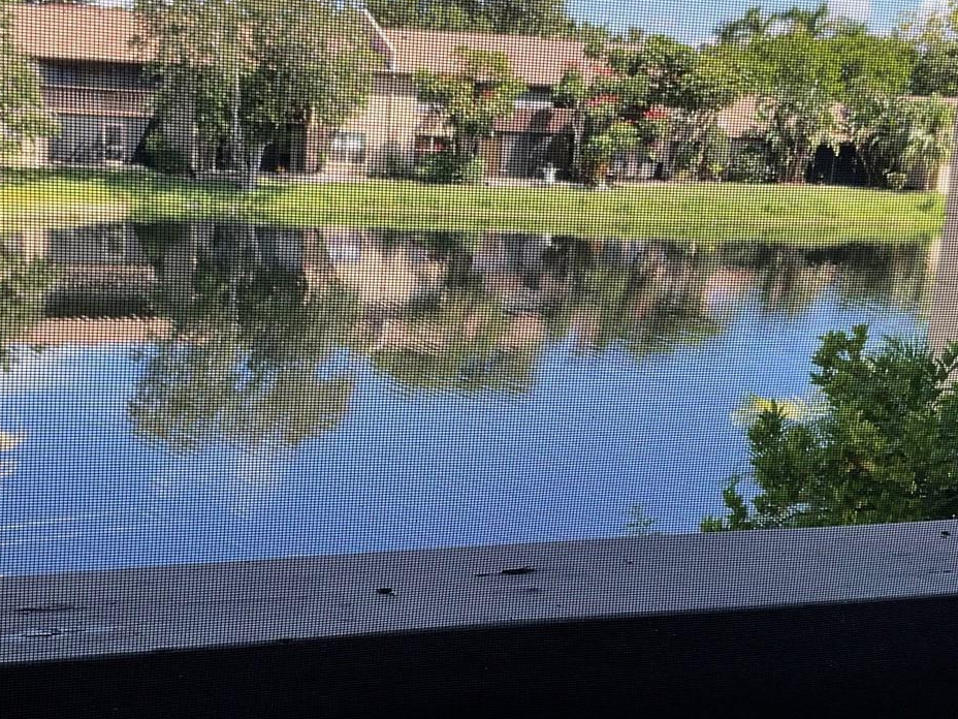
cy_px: 348
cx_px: 436
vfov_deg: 29.1
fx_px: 1384
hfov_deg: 38.2
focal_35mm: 50
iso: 16
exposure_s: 1/465
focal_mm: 3
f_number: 1.8
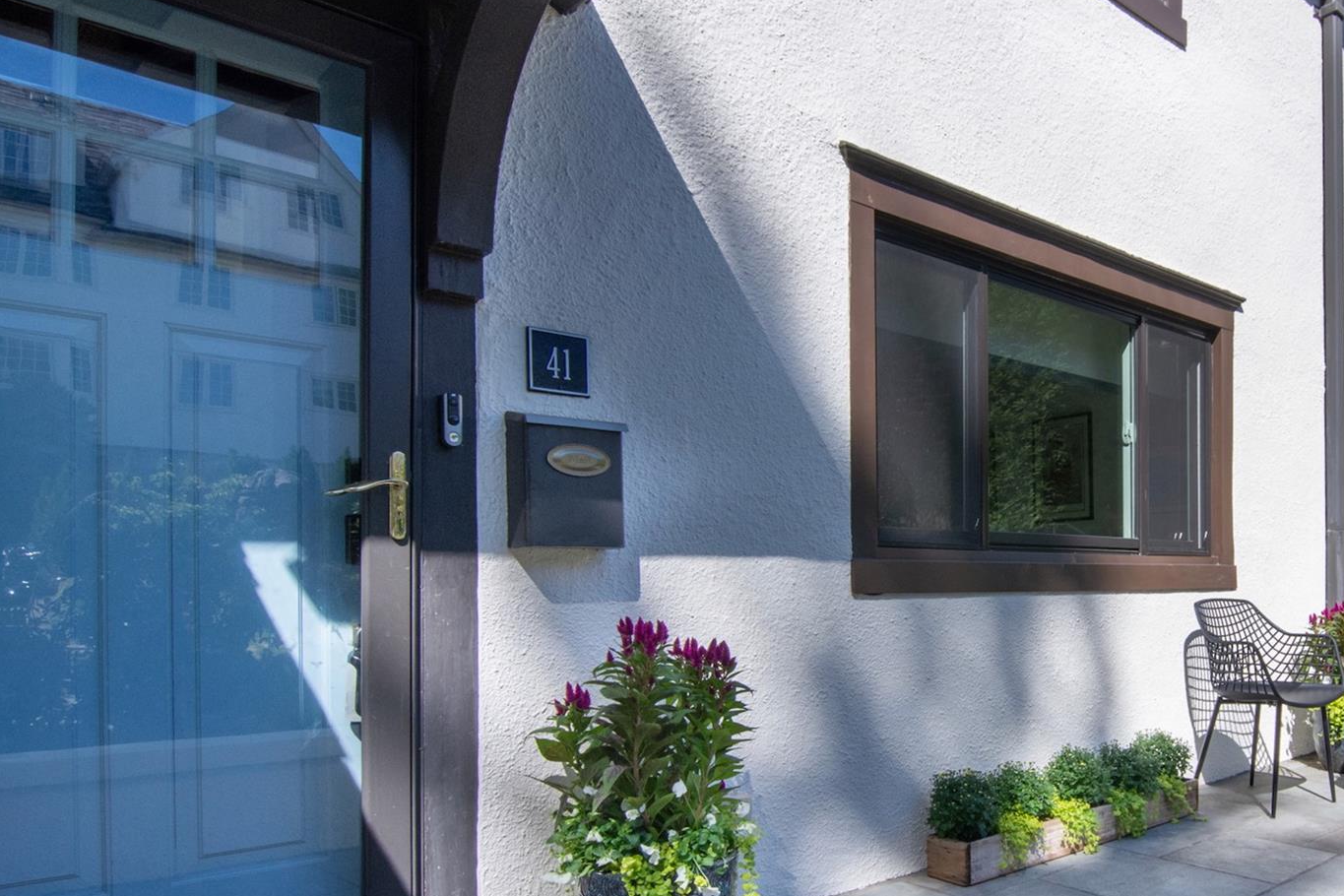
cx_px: 991
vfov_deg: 51.6
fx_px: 924
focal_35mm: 25
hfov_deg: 67.9
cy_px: 504
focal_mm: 11
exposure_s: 1/200
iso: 640
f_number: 14
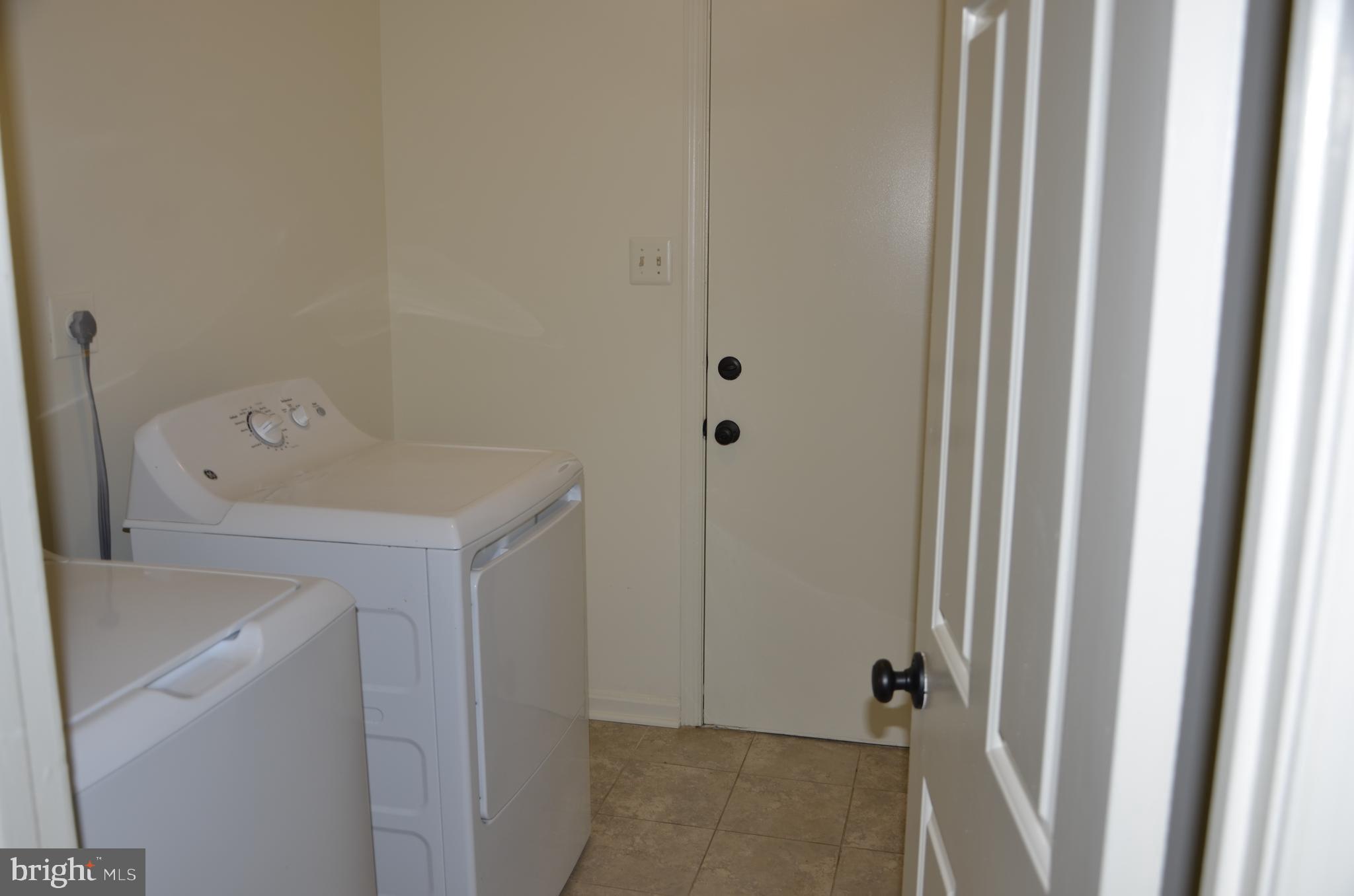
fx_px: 1182
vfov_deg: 41.5
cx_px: 677
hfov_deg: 59.6
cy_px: 448
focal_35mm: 32
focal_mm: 21
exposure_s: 1/60
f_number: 3.8
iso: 100
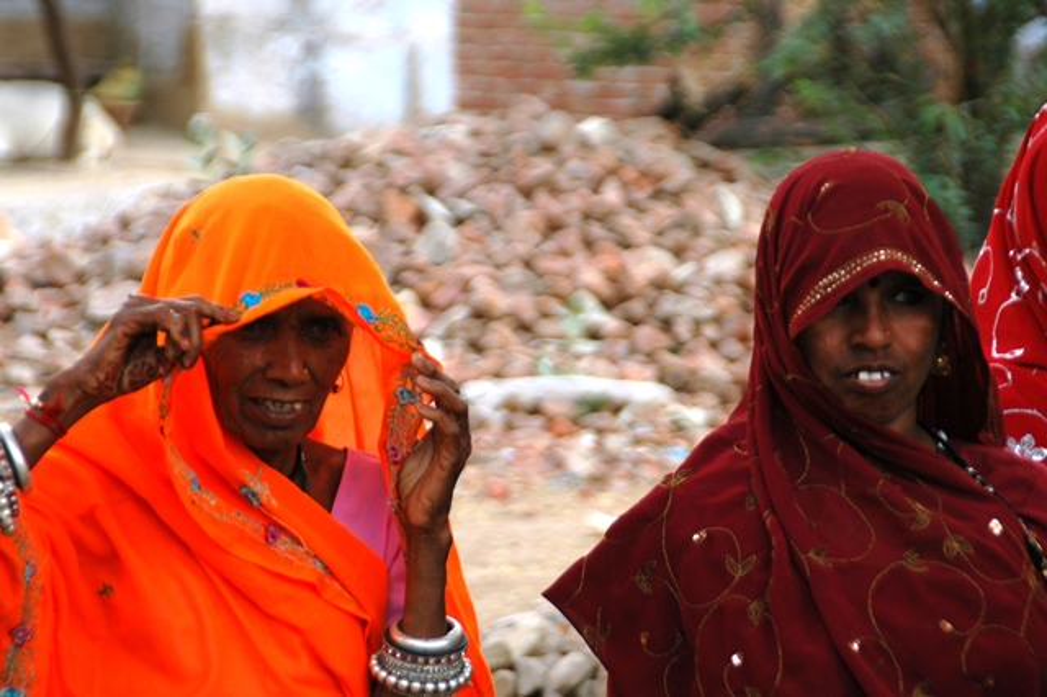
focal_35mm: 202
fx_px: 5886
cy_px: 348
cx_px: 524
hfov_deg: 10.2
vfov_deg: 6.8
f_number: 6.3
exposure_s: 1/160
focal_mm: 135
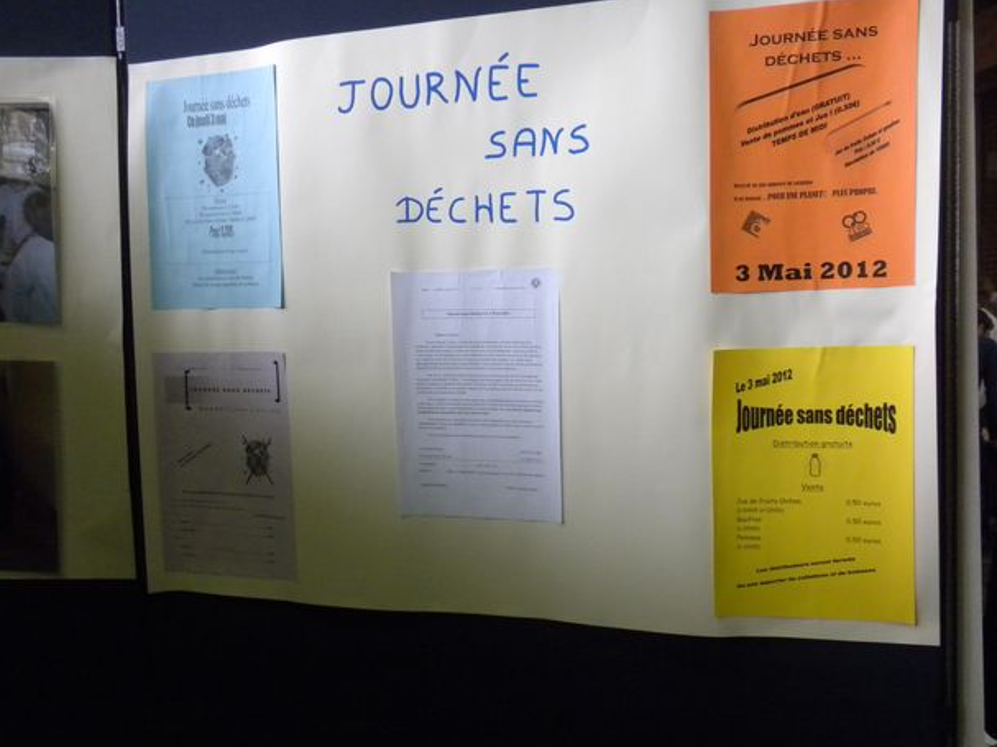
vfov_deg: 36.8
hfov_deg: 47.9
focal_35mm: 39
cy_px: 392
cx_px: 511
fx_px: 1123
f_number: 3.5
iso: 400
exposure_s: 1/144
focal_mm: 6.6
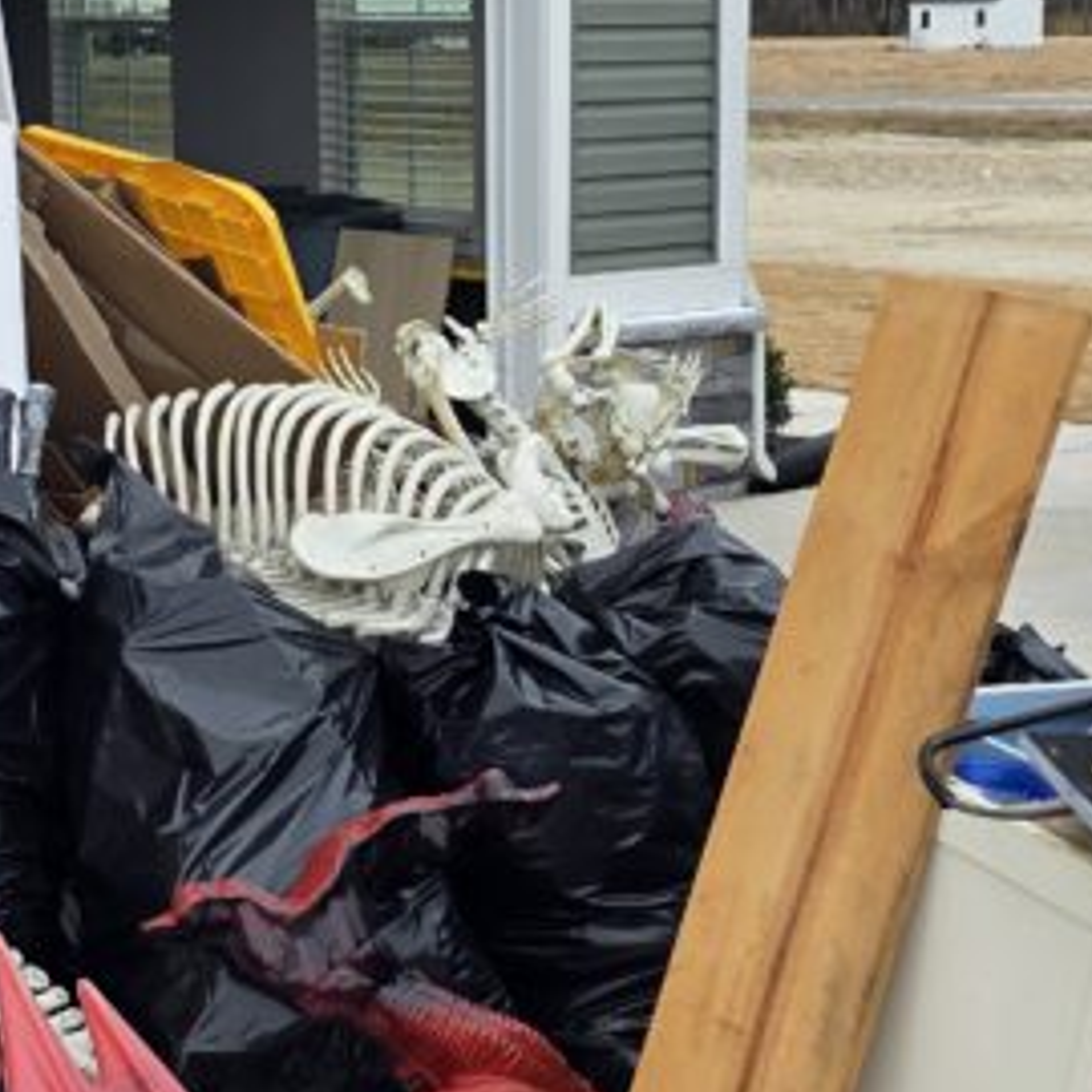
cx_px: 473
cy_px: 421
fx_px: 2748
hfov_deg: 22.5
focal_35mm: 77
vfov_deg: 22.4
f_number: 1.7
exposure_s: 1/359
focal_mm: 6.3
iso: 32
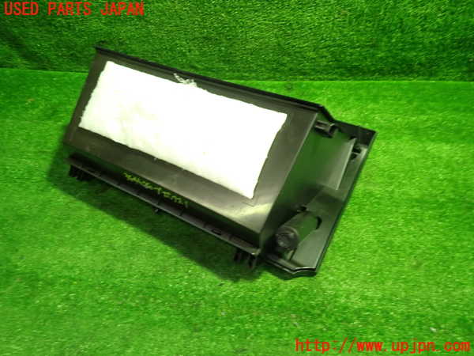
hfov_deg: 69.4
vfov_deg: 54.9
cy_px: 178
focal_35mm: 25
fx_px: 342
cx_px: 237
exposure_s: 1/30
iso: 250
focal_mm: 4.5
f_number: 2
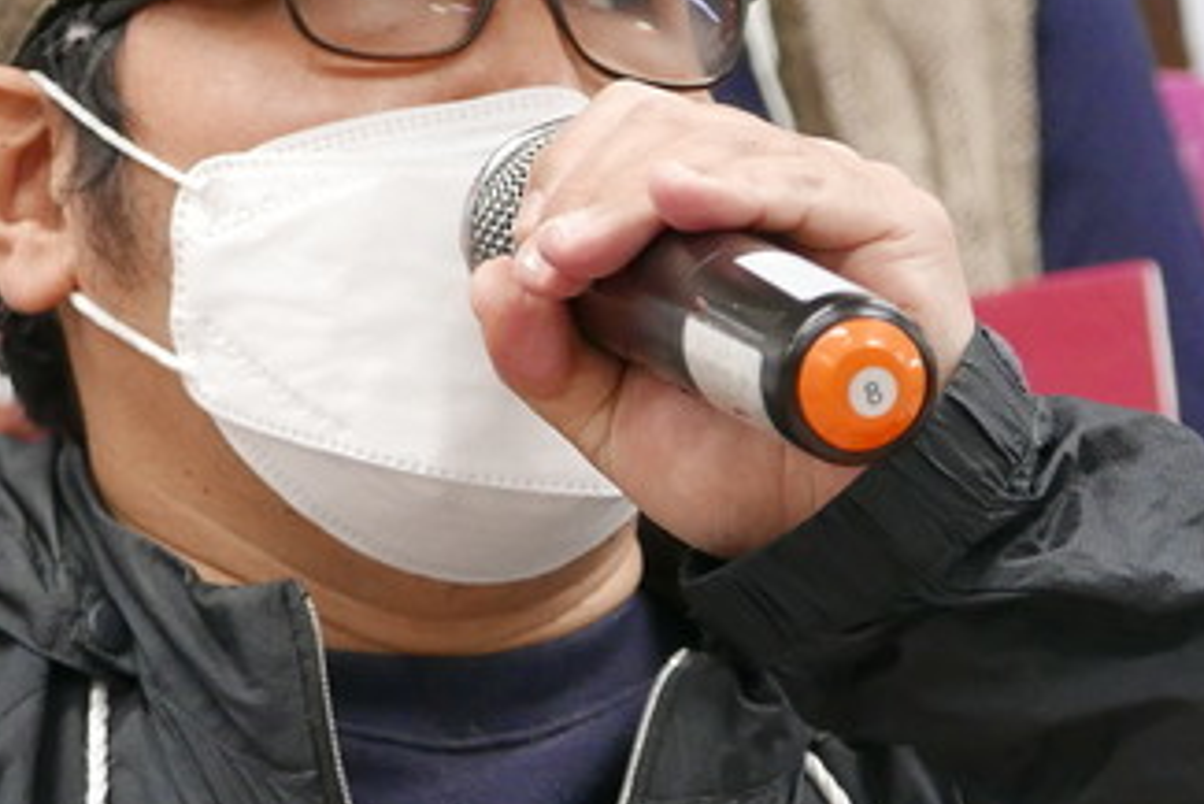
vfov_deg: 7.2
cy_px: 597
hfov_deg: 10.7
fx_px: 6424
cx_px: 411
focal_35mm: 192
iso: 1600
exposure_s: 1/100
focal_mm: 29.3
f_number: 2.8
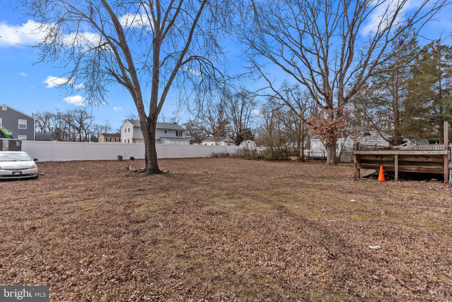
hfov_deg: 93.3
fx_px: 213
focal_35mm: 17
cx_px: 226
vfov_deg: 70.4
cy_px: 151
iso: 1000
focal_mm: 17
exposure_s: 1/2000
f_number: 10
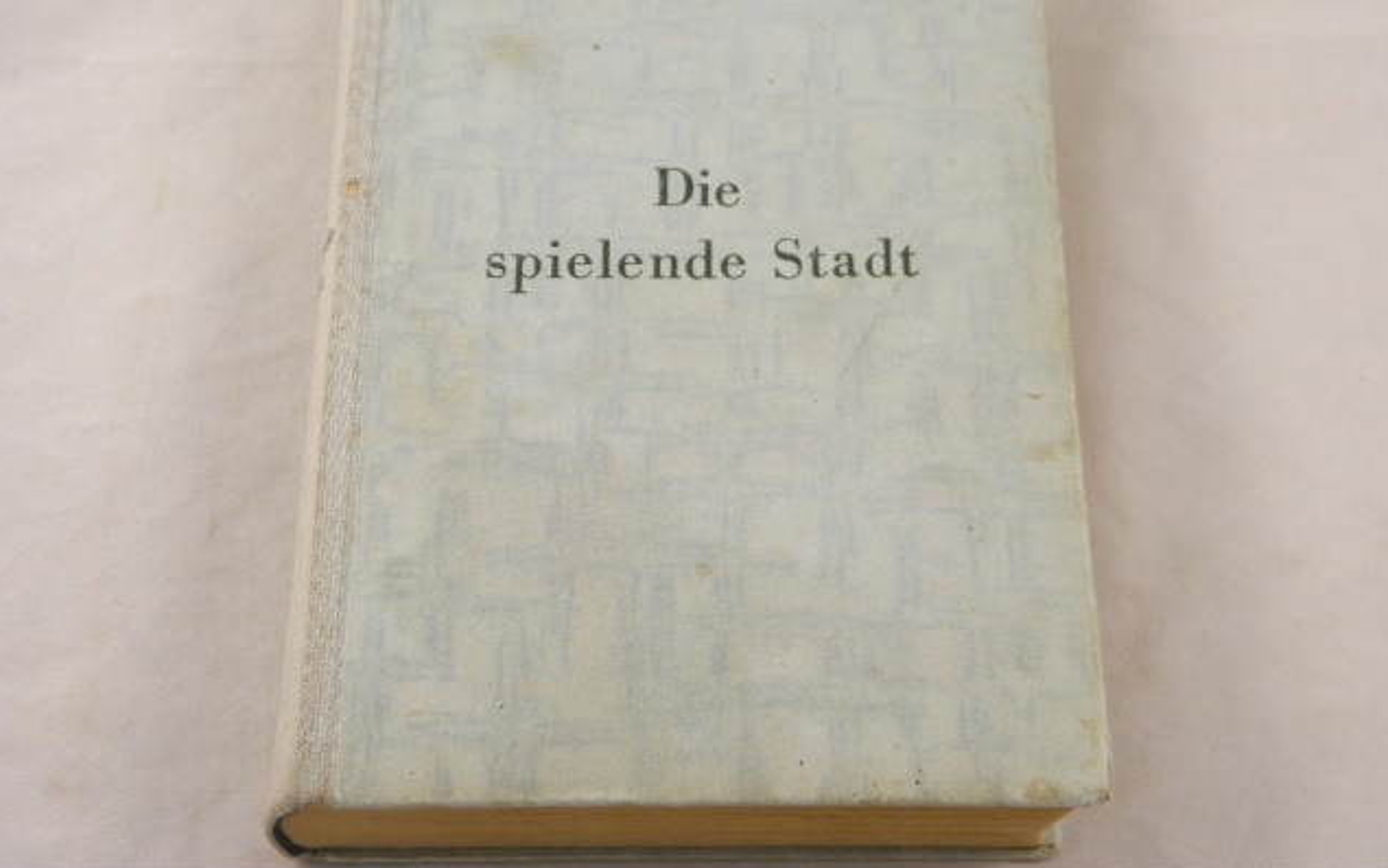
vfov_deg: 20.6
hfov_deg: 32.5
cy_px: 350
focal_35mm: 63
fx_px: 2383
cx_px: 695
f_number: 4.1
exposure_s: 1/50
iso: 125
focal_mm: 10.6
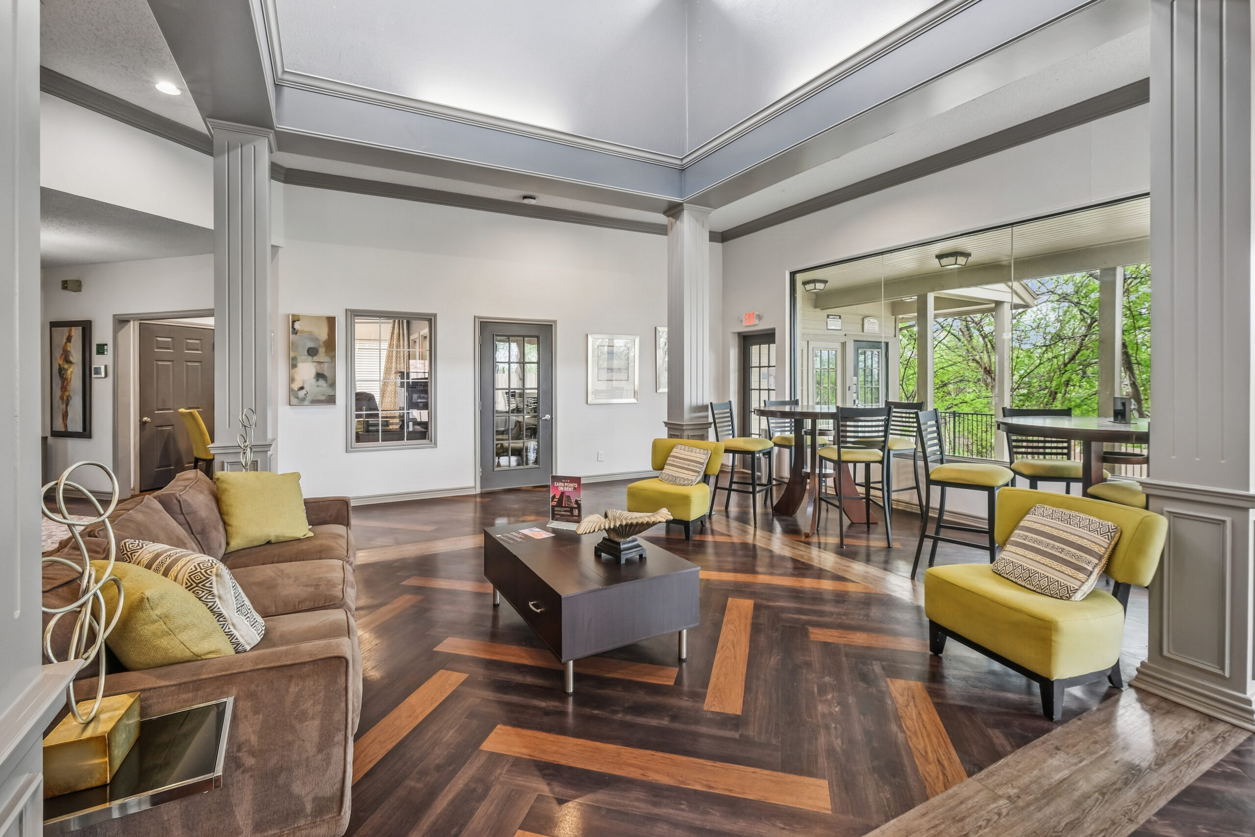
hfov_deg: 100.4
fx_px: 523
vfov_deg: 77.3
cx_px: 628
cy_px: 418
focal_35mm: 15
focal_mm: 10
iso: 160
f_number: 8
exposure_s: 1/1.25
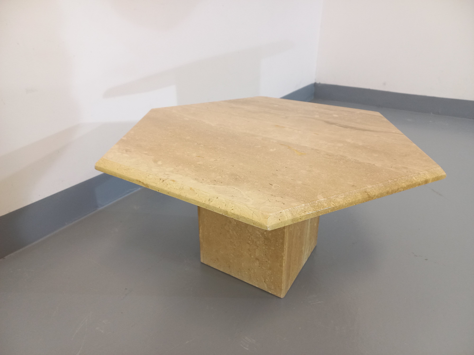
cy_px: 178
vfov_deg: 54.9
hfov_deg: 69.4
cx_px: 237
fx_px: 342
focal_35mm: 25
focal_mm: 4.65
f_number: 1.8
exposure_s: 1/49
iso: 160
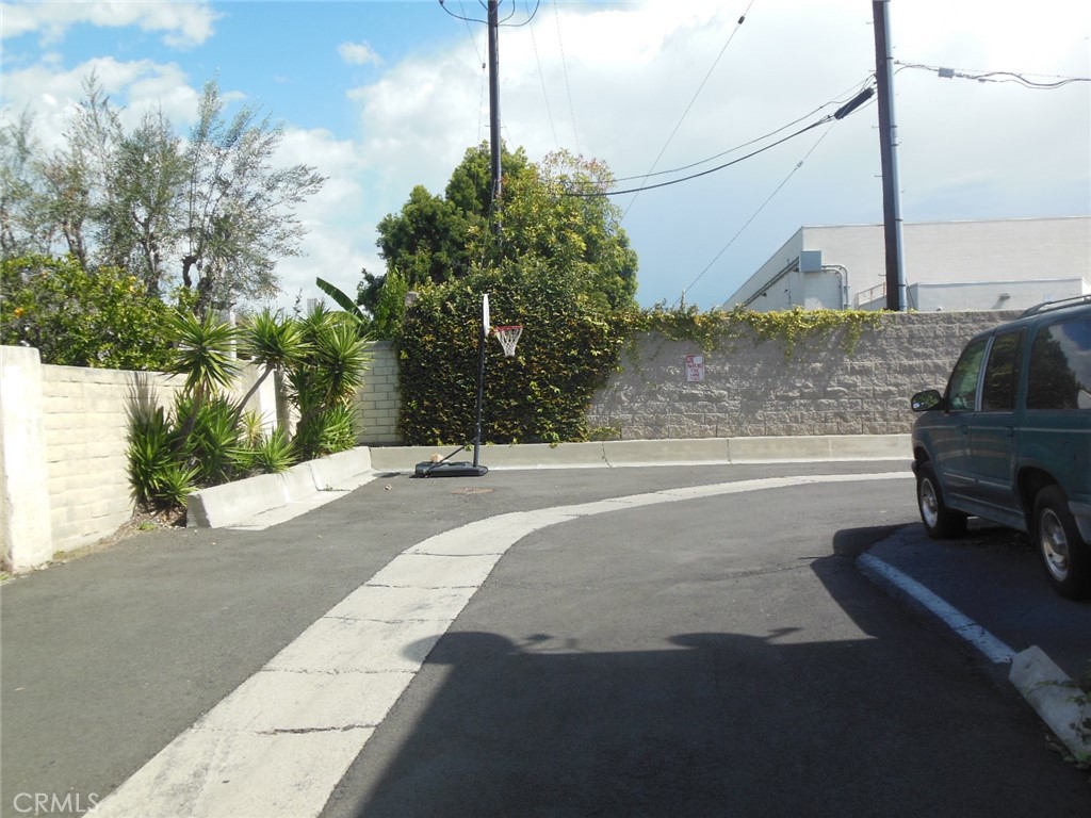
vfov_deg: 42.9
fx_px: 1040
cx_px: 546
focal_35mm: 33
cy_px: 409
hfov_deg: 55.4
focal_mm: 6
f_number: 3.5
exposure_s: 1/1000
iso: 125
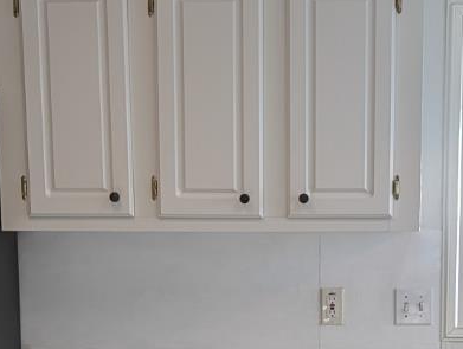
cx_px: 295
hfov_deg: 21.2
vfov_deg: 15.6
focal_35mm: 92
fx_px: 1233
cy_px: 402
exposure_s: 1/840
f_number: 1.68
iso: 21
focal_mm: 6.9
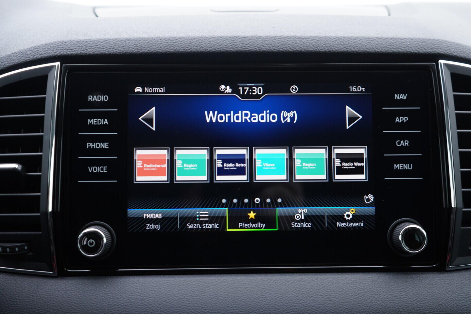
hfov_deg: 53.1
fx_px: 471
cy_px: 157
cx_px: 236
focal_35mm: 36
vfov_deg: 36.9
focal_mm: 24
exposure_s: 1/40
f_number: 2.8
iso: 250
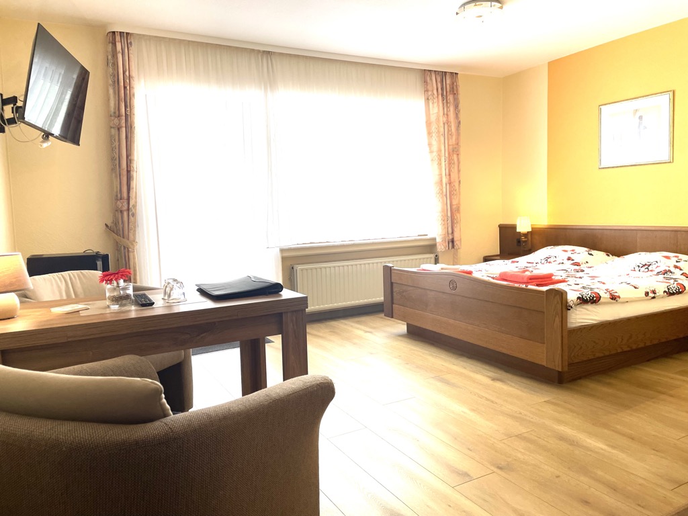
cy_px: 258
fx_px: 517
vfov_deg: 53.1
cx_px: 344
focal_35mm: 26
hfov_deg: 67.3
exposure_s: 1/113
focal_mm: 4.2
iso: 32
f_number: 1.6
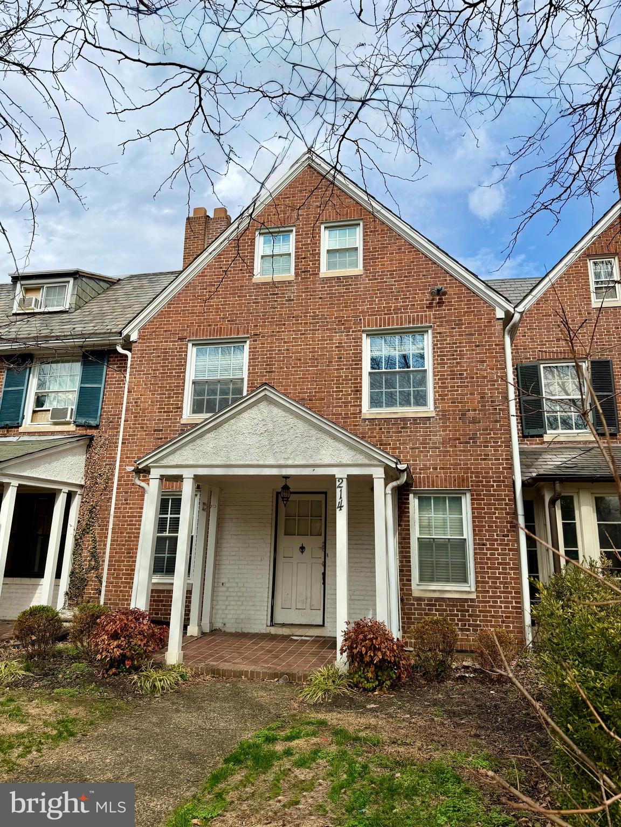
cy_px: 414
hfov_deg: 56.8
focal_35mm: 24
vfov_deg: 71.6
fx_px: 574
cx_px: 310
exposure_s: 1/4673
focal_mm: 6.76
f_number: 1.78
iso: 80
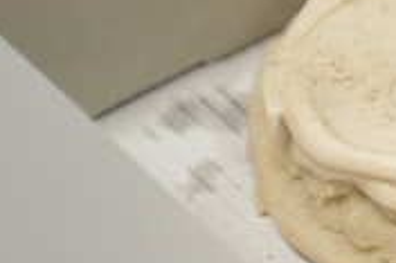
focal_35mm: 408
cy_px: -58
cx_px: 1109
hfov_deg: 4.9
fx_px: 4484
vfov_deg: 3.4
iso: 500
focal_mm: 70
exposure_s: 1/160
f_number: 2.8
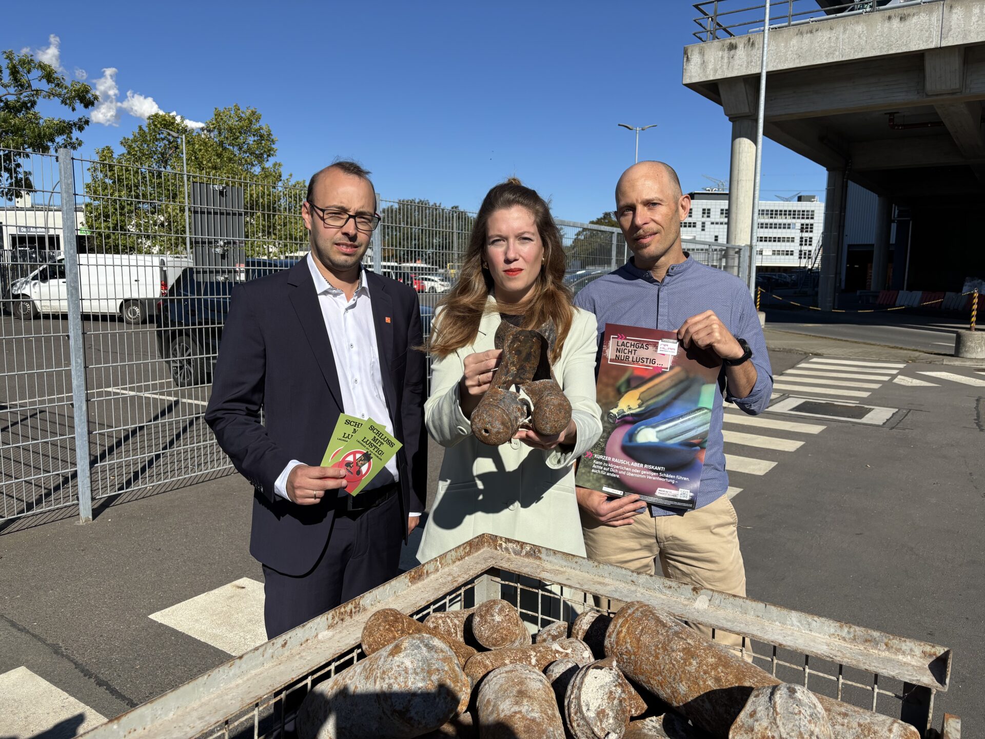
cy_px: 370
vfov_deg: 53.1
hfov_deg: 67.3
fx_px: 740
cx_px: 492
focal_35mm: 26
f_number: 1.6
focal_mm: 5.96
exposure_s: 1/4854
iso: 50
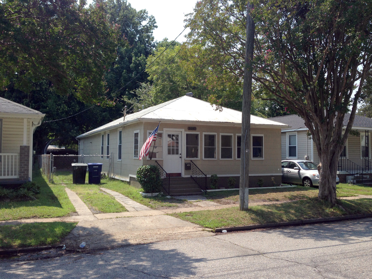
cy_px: 140
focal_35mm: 33
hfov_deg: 55.3
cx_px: 186
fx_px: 355
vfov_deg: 43.0
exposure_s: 1/1063
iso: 50
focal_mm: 4.12
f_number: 2.4
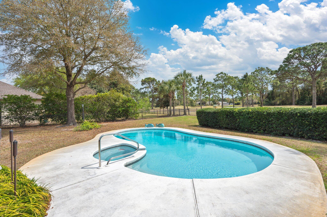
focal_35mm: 18
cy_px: 108
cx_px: 164
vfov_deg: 67.3
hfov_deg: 90.0
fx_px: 163
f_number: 9
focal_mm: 18
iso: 100
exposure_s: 1/500
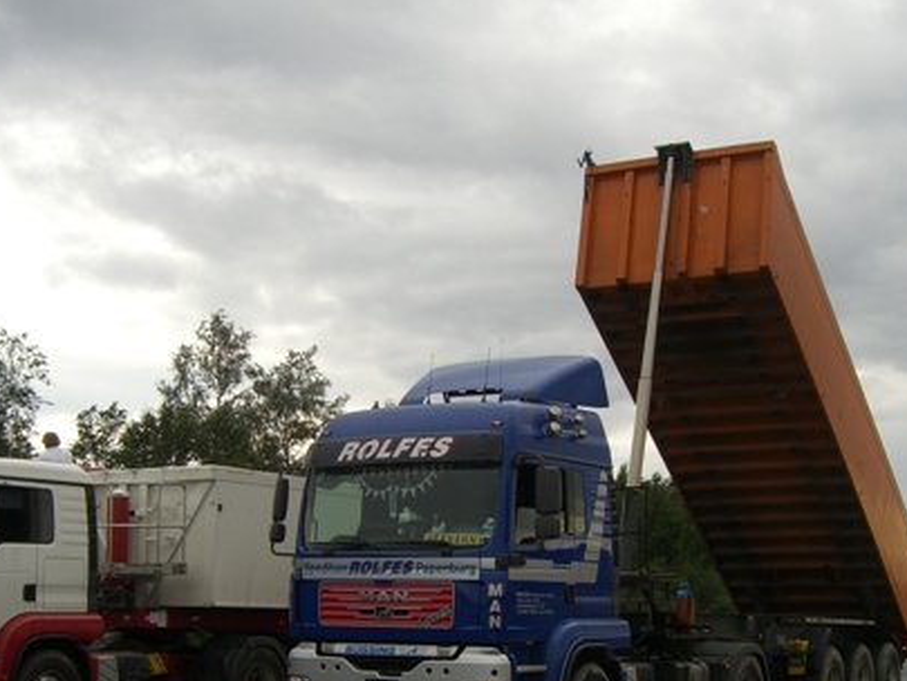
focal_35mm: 60
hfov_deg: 32.2
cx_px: 437
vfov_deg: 24.4
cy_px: 419
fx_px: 1573
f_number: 4.3
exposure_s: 1/320
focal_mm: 6.2
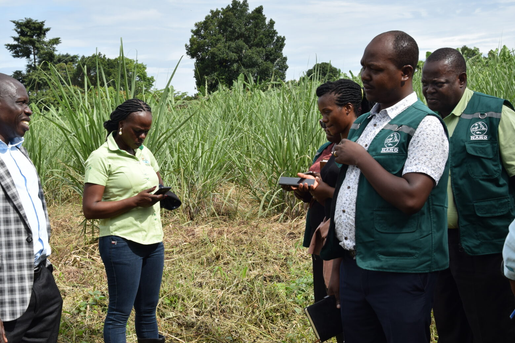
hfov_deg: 27.0
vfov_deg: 18.2
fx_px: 1073
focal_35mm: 75
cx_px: 217
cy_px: 175
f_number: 9
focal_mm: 38
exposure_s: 1/320
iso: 200
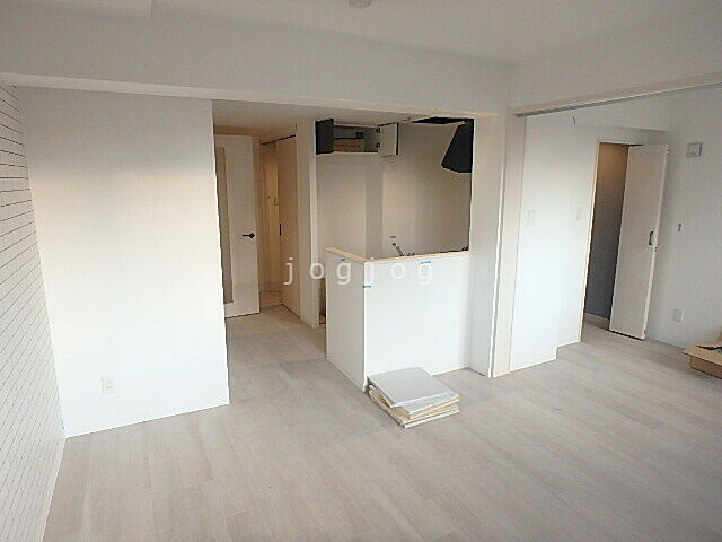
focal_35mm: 21
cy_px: 271
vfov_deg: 63.4
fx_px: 438
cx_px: 361
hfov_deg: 79.0
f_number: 3.5
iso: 200
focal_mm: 3.7
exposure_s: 1/30
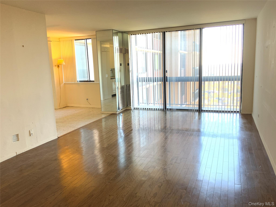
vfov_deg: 48.2
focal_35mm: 29
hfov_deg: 61.7
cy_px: 104
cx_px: 138
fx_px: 231
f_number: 1.8
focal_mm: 3
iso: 16
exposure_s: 1/125
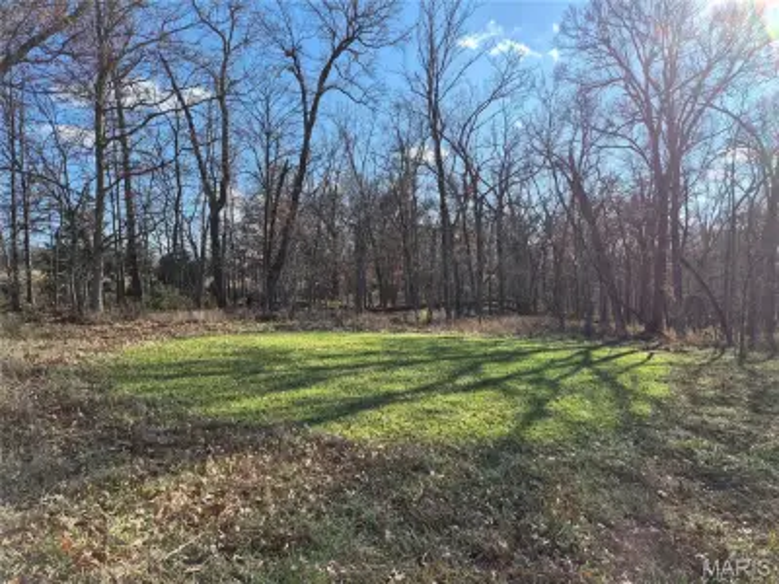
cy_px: 292
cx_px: 390
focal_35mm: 23
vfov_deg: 58.9
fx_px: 518
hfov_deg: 73.9
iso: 25
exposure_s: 1/1224
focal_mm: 5.4
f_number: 1.8
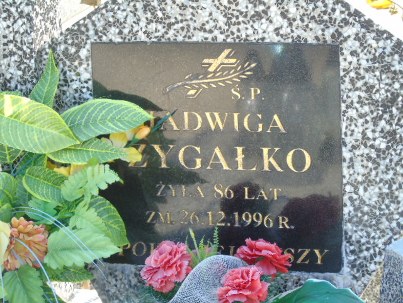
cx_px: 202
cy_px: 152
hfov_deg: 12.2
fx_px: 1886
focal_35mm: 162
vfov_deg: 9.2
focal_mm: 29
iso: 200
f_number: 4.9
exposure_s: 1/125
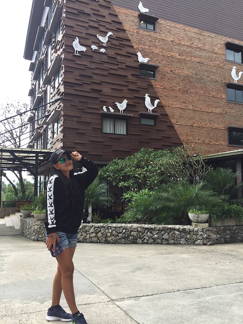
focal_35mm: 29
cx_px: 122
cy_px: 162
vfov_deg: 61.6
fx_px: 271
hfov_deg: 48.2
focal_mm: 4.15
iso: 32
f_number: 2.2
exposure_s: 1/262
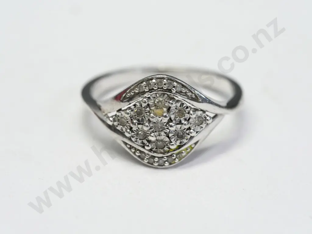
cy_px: 117
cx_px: 156
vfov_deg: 12.3
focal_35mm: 120
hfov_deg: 16.4
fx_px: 1082
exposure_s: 1/160
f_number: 5.6
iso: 3200
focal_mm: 60
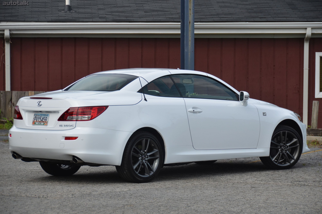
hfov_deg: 13.1
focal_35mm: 158
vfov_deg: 8.7
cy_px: 107
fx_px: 1406
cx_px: 161
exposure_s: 1/1600
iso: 400
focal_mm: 105
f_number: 5.6
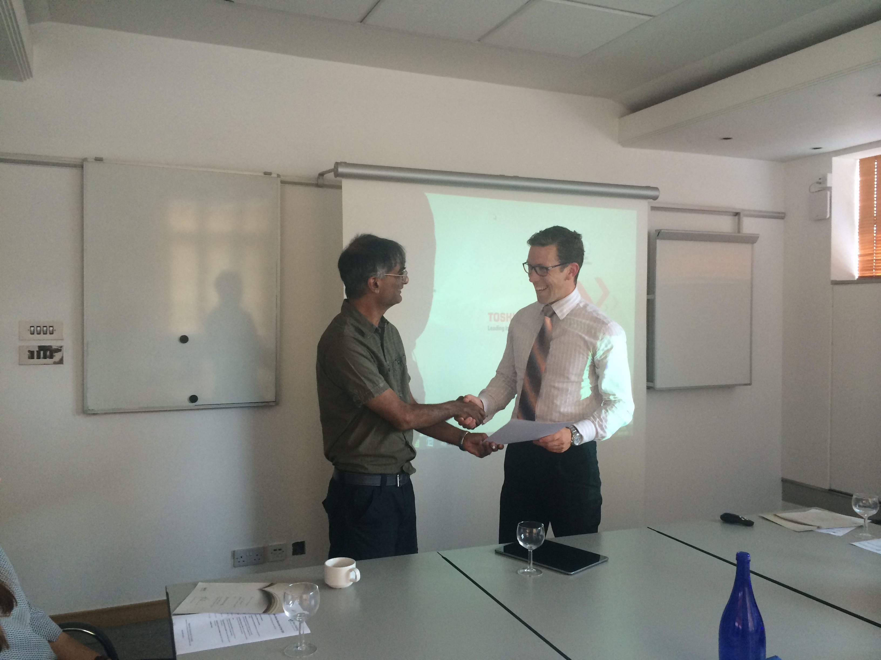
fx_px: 764
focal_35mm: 30
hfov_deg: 60.0
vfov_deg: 46.8
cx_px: 440
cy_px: 330
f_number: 2.2
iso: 100
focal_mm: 4.12
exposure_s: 1/30
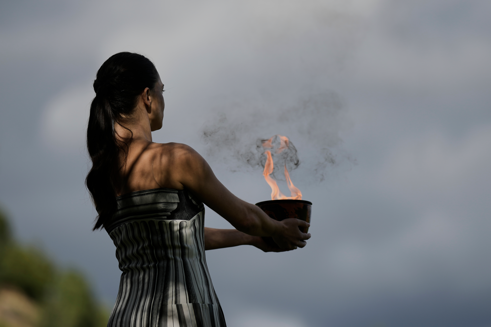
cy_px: 164
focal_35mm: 202
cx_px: 246
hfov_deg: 10.2
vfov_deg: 6.8
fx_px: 2755
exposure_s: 1/4000
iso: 100
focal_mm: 135
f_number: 1.8
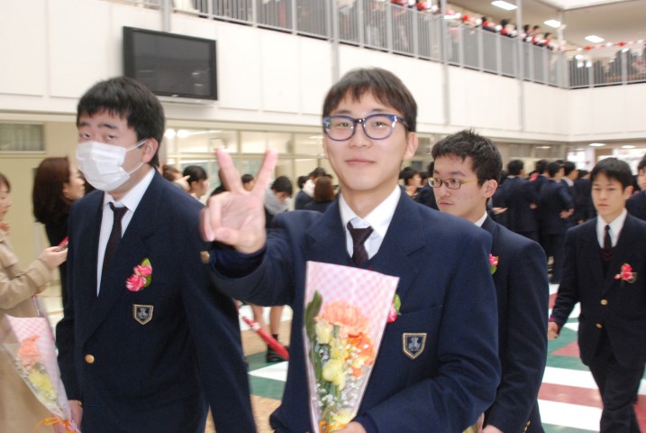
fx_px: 755
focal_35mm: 42
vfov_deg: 32.0
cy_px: 216
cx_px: 323
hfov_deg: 46.3
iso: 1600
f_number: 6.3
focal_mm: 28
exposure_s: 1/80
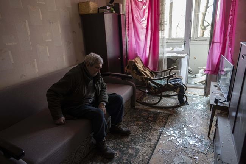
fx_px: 164
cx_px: 123
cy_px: 82
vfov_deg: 53.1
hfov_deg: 73.8
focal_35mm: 24
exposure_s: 1/125
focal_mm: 24
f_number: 1.8
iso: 500
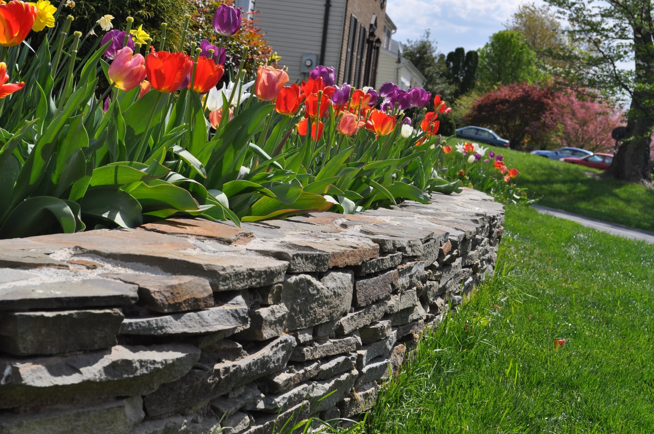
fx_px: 1197
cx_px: 327
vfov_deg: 20.6
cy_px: 217
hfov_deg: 30.5
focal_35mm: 66
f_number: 10
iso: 200
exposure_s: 1/400
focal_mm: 44
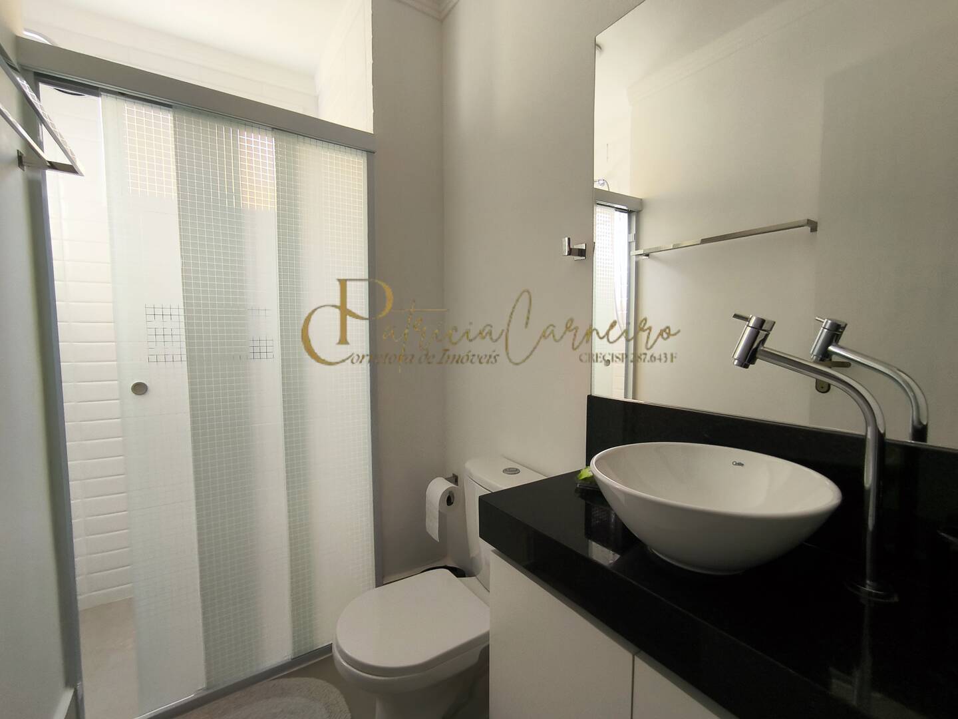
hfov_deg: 94.5
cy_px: 360
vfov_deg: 78.1
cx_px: 479
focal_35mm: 16
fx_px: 443
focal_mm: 1.65
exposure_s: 1/60
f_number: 2.2
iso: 64
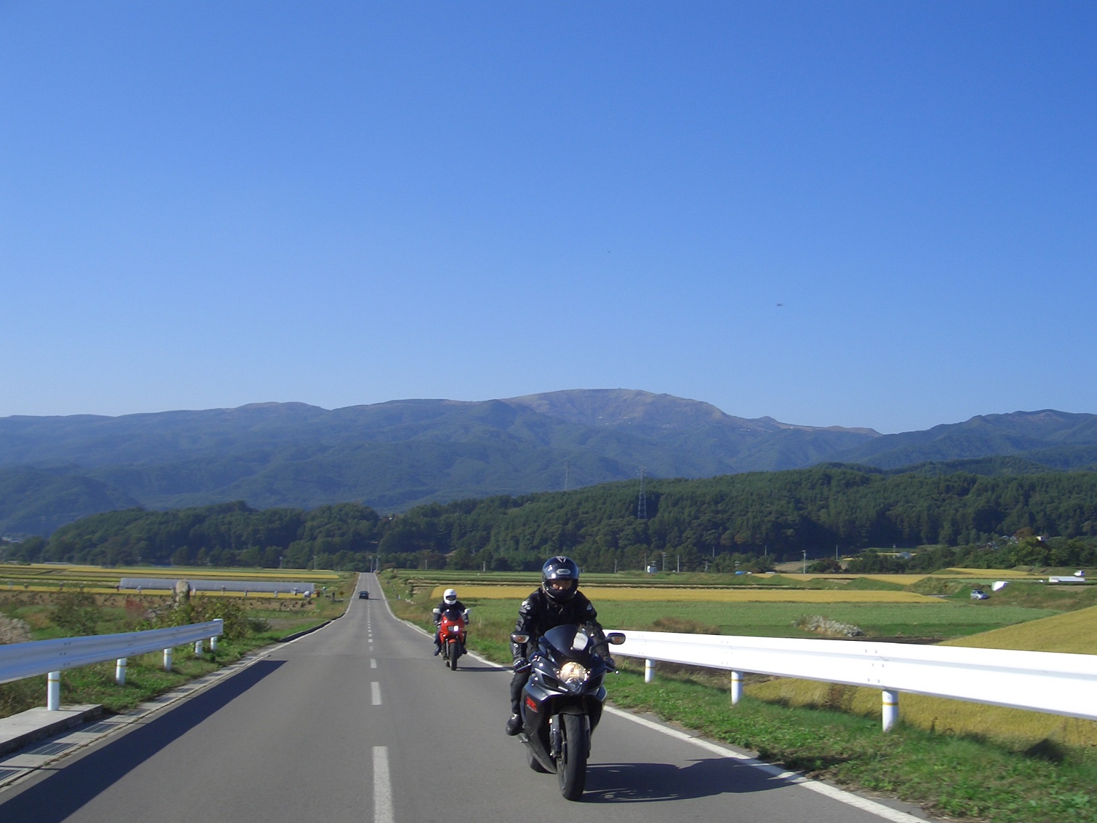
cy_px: 412
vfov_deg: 36.8
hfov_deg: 47.9
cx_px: 548
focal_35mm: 39
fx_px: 1236
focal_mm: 8
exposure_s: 1/500
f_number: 4.8
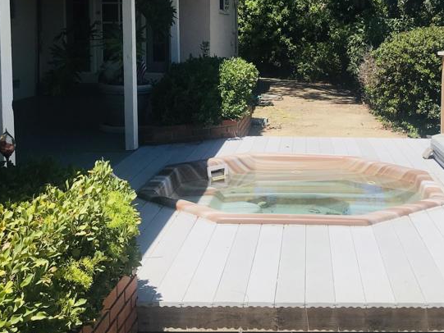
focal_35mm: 53
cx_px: 329
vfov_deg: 27.2
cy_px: 83
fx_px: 680
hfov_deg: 35.4
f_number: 1.8
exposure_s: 1/2179
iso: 20
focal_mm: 3.99
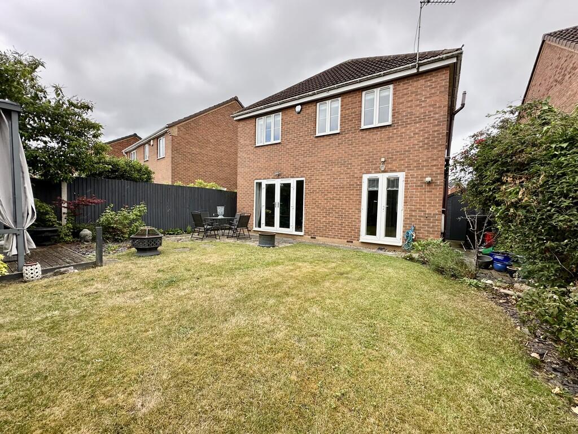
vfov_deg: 85.7
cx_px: 289
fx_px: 234
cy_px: 217
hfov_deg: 102.1
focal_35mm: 14
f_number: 2.2
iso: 40
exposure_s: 1/449
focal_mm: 2.22
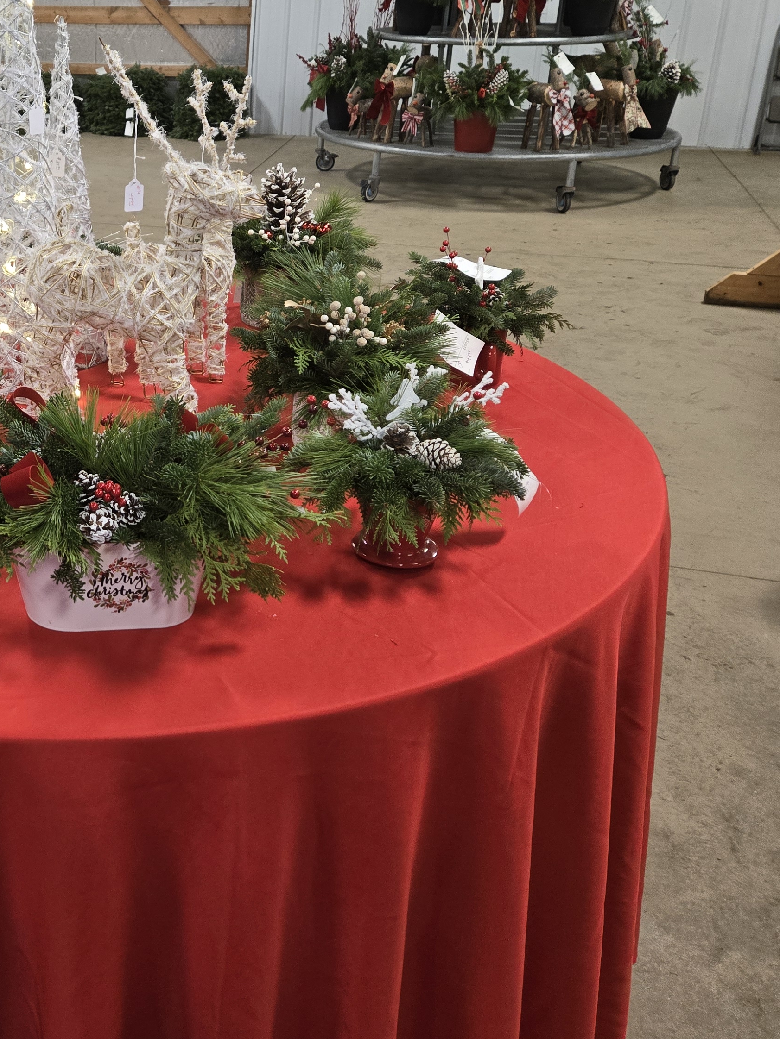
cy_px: 382
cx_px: -6
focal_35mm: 41
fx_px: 1232
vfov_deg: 45.3
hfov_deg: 32.3
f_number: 1.8
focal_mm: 5.4
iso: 250
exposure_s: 1/120
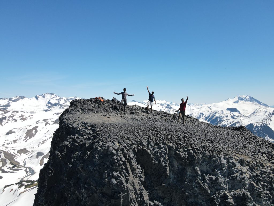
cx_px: 137
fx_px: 190
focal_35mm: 24
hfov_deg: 71.6
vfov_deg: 56.8
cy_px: 103
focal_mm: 4.5
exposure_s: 1/1000
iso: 100
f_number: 2.8
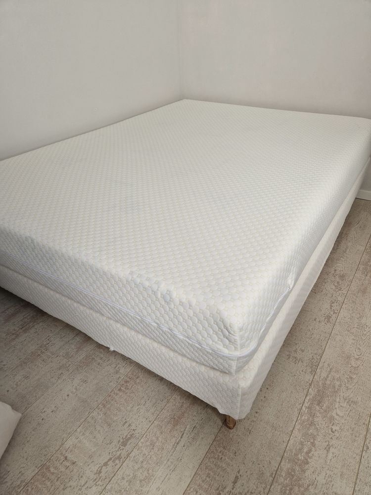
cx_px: 186
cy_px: 248
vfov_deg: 73.9
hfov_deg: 58.9
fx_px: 329
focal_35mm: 23
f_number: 1.8
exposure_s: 1/180
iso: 100
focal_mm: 5.4
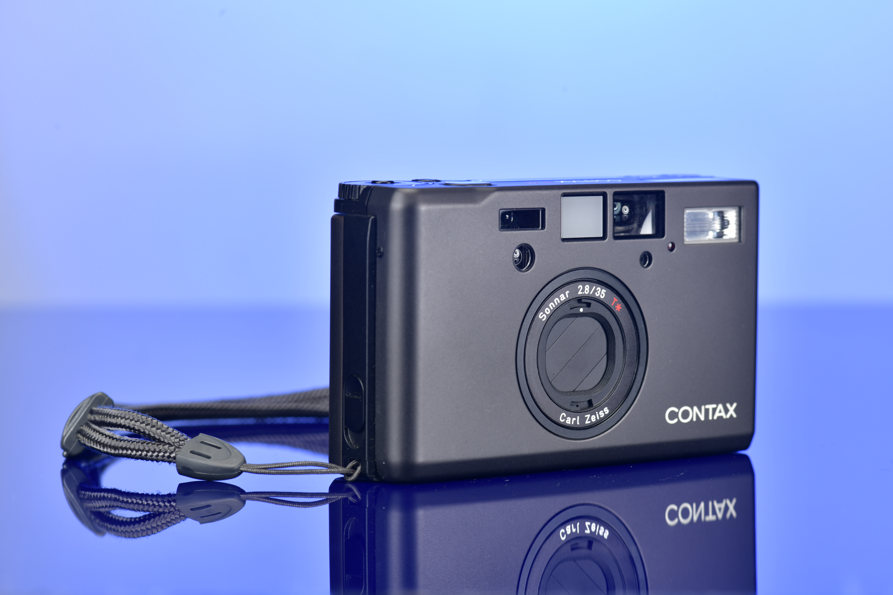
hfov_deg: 19.5
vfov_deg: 13.0
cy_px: 298
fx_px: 2604
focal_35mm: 105
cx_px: 446
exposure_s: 1/160
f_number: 10
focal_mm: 105
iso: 100
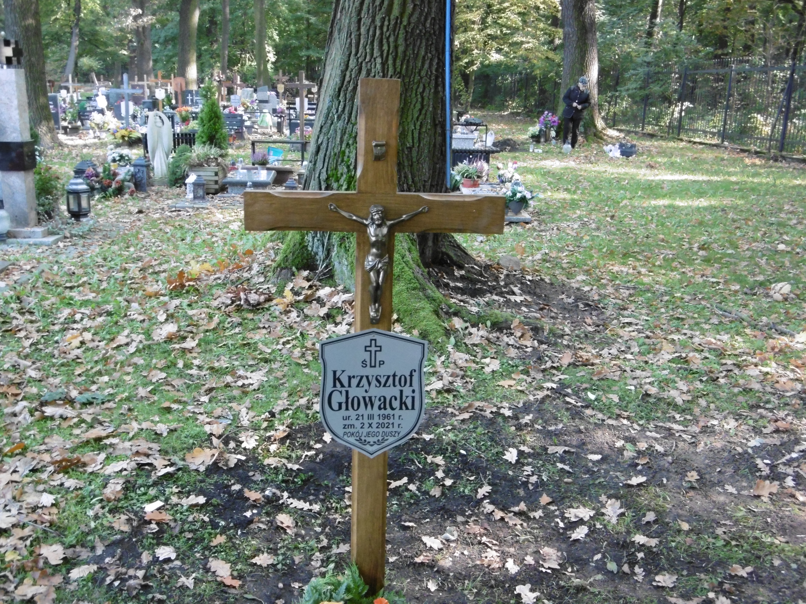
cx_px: 403
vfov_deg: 37.7
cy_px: 302
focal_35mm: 38
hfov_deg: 49.0
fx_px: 885
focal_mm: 6.8
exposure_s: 1/60
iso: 400
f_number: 3.7
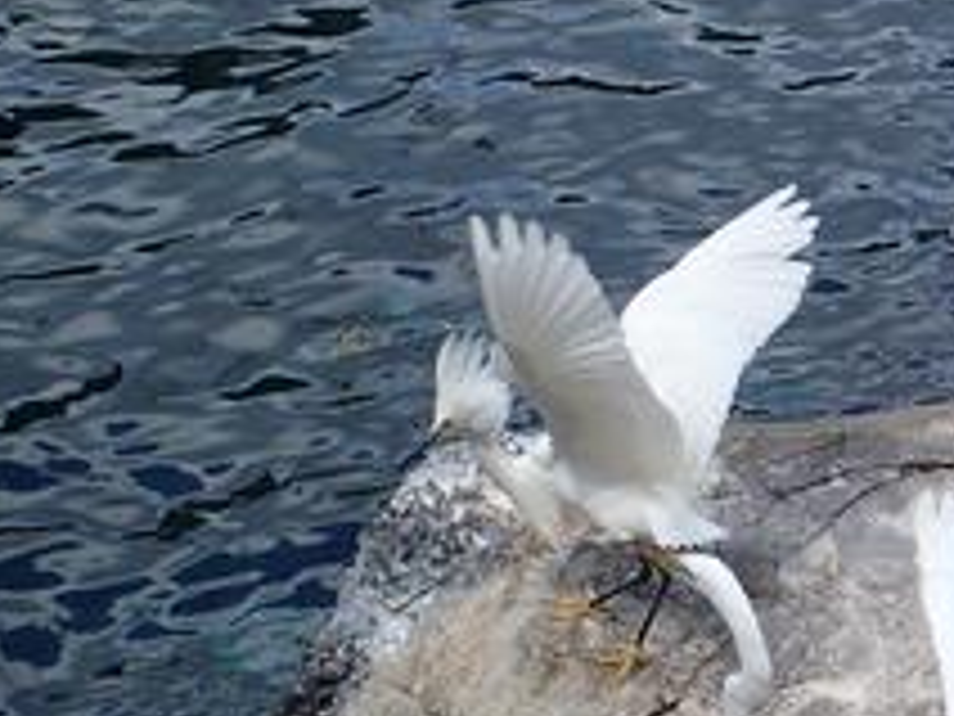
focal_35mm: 85
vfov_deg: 17.3
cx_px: 846
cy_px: 495
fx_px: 2343
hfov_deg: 22.5
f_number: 4
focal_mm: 7.3
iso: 200
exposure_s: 1/1250
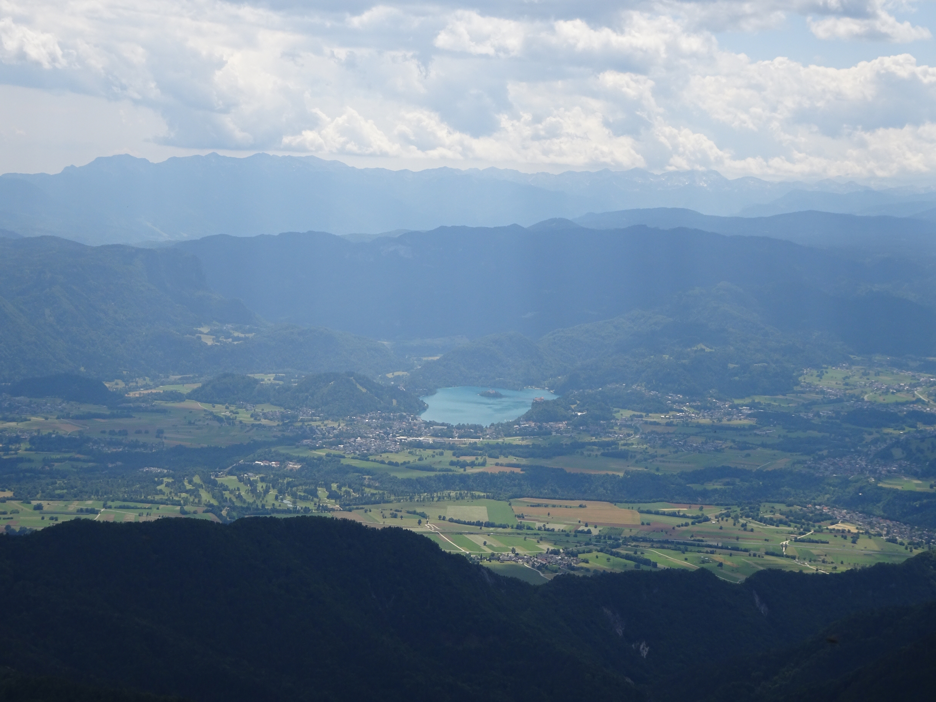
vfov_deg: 22.3
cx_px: 468
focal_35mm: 66
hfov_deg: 29.4
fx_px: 1785
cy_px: 351
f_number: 4.5
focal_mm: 11.32
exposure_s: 1/640
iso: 80
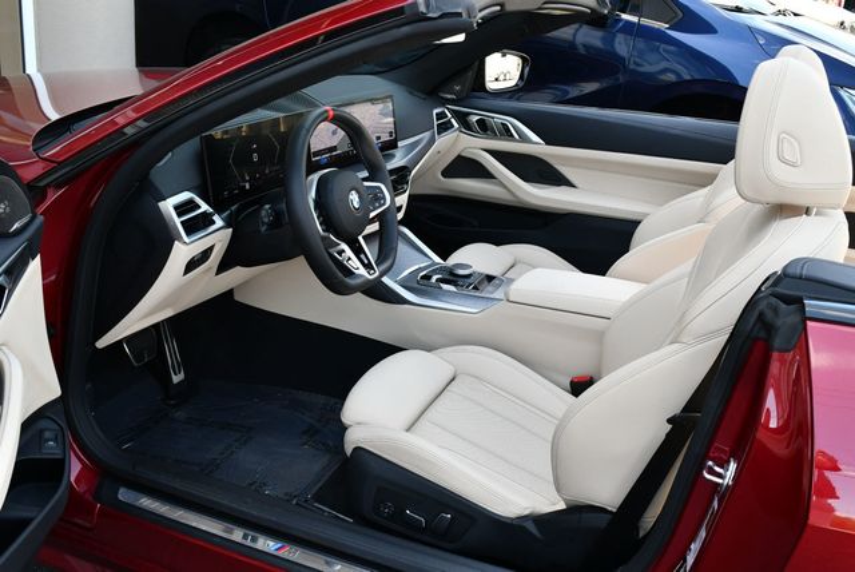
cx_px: 428
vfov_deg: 36.9
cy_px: 286
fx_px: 856
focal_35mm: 36
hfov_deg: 53.1
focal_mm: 18
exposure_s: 1/250
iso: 360
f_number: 5.6
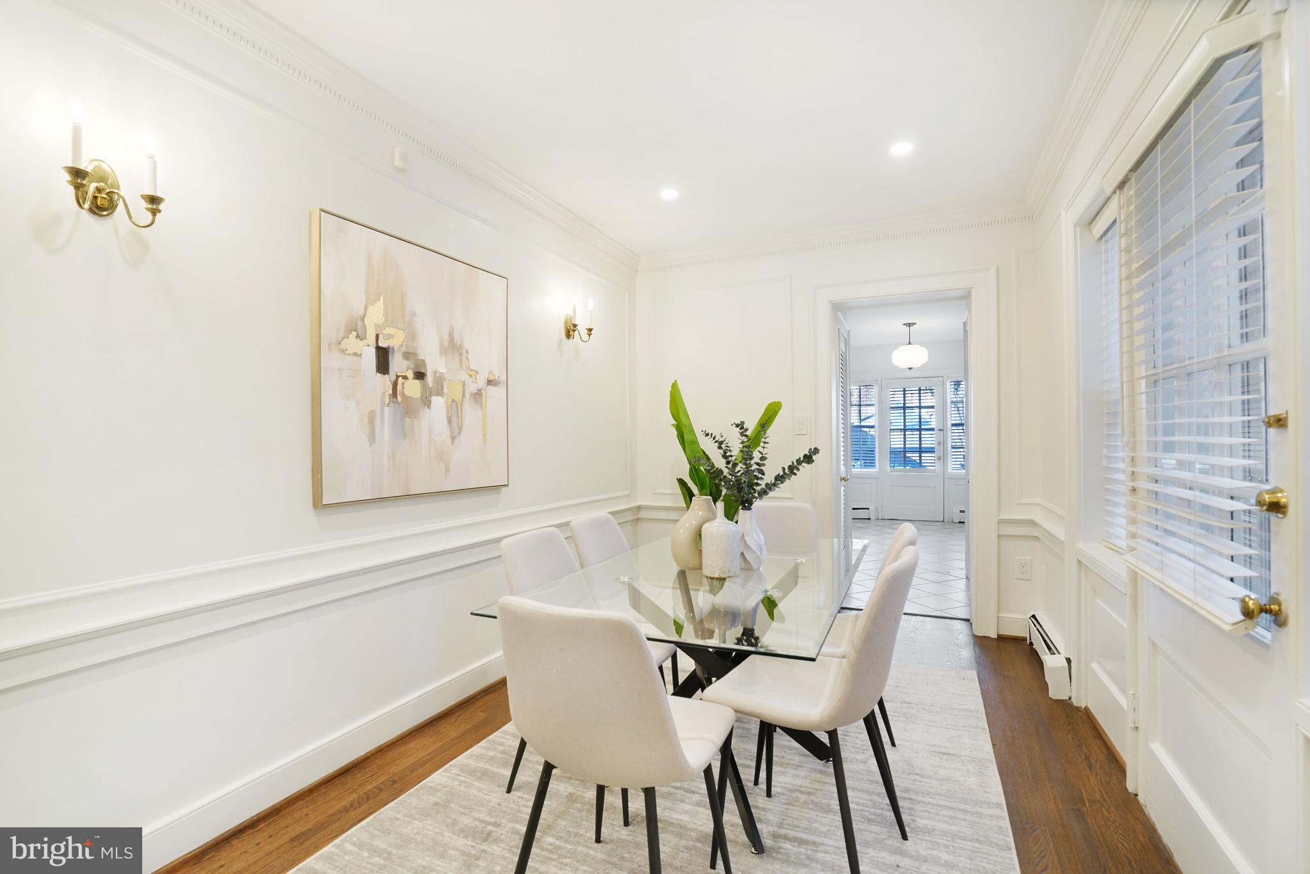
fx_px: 582
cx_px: 655
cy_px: 437
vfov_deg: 73.8
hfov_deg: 96.7
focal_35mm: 16
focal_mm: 16
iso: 1250
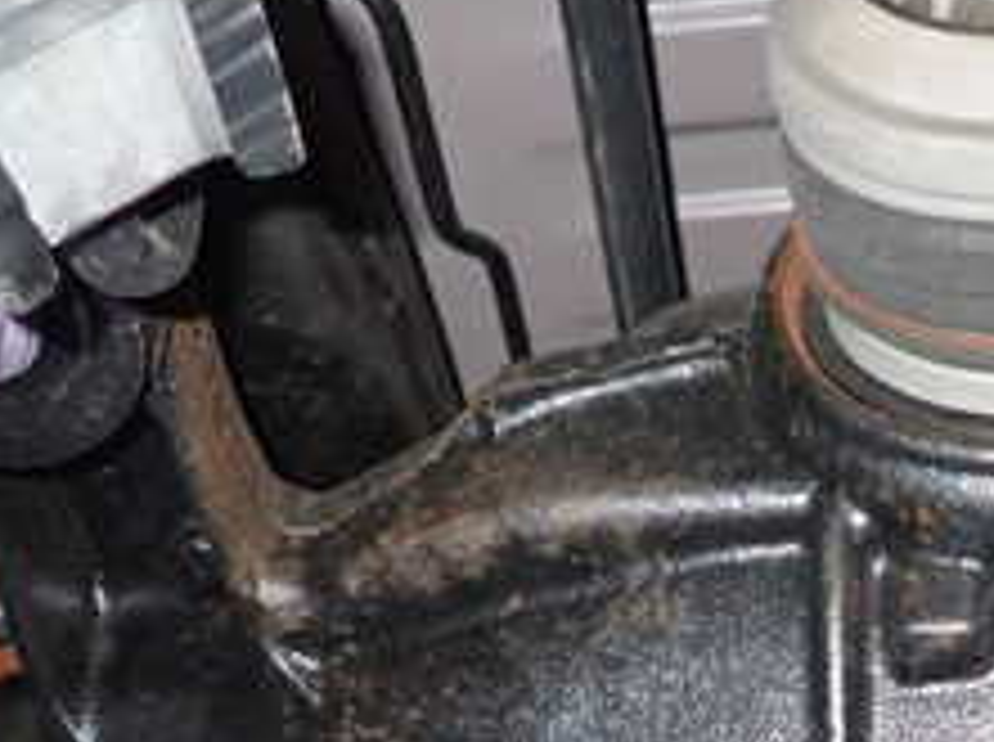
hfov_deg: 28.2
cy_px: 836
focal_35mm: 68
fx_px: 1949
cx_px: 733
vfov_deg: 20.5
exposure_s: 1/30
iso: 800
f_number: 5.6
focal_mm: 4.5
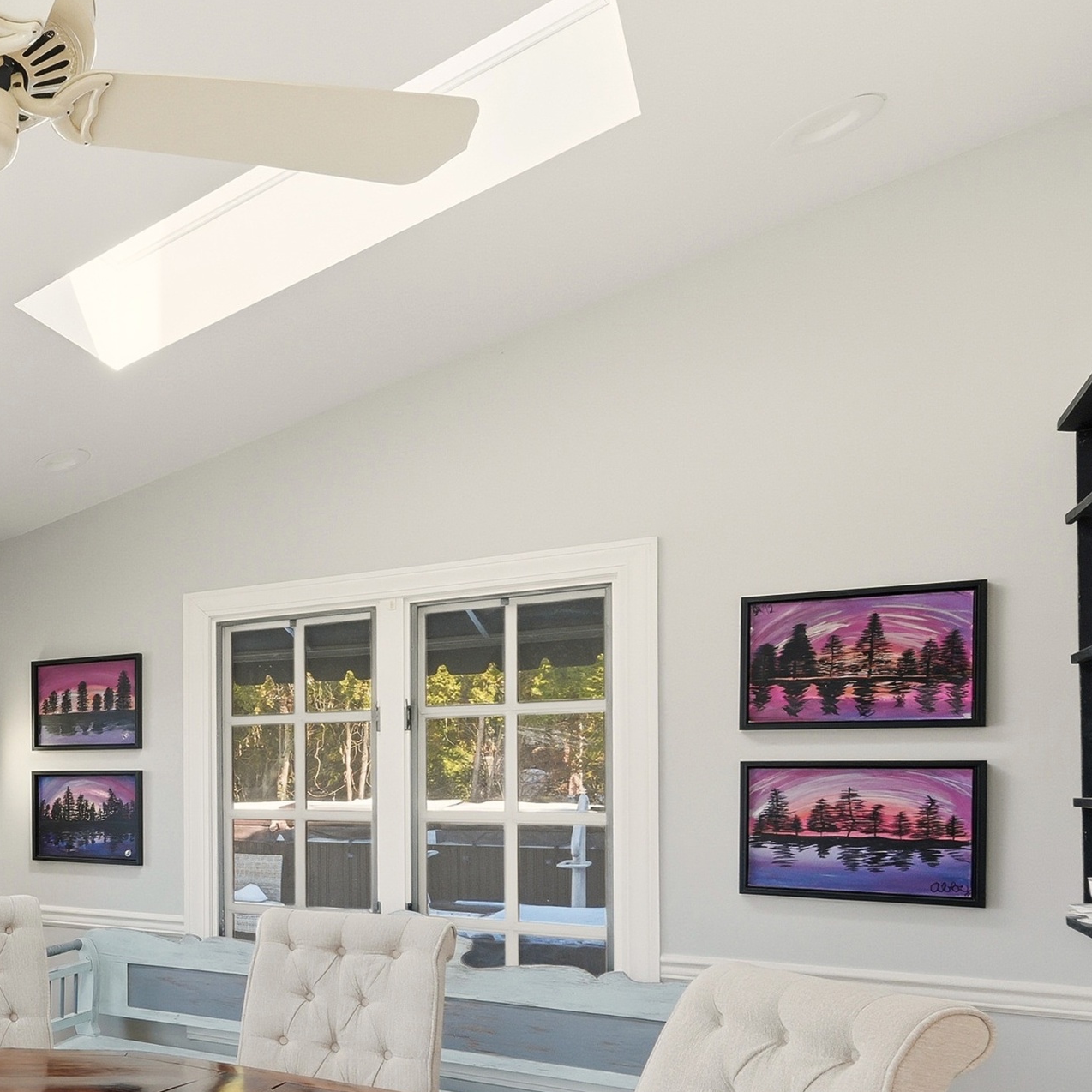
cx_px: -144
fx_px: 1071
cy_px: 777
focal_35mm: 30
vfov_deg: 52.4
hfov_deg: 41.4
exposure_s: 1/800
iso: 400
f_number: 9
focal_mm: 10
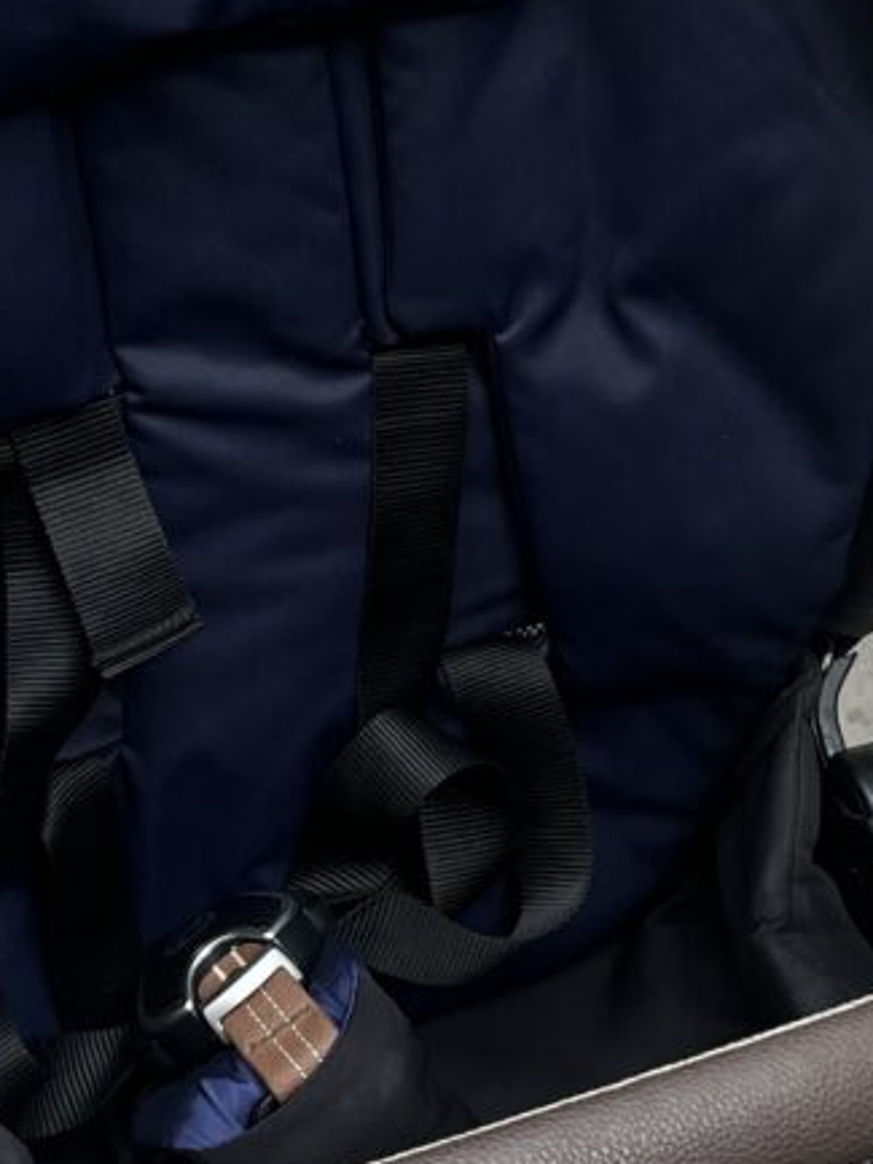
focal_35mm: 80
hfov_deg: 18.4
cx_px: 322
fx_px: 2689
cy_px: 488
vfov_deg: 24.4
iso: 80
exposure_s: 1/121
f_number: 1.6
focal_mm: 5.1
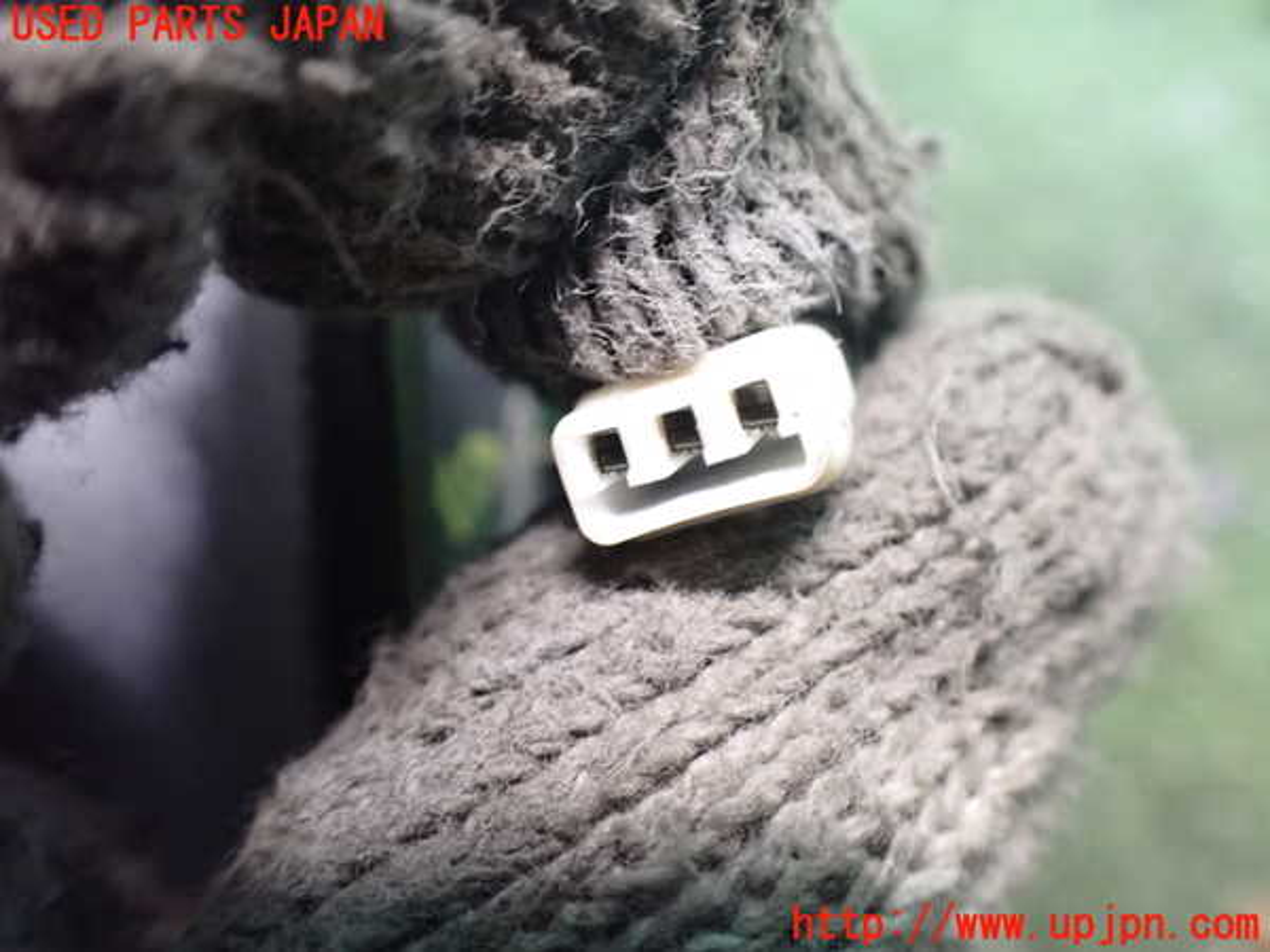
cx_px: 635
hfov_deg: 60.0
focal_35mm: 30
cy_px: 476
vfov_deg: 46.8
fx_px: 1101
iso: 1250
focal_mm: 5.4
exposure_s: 1/30
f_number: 2.3
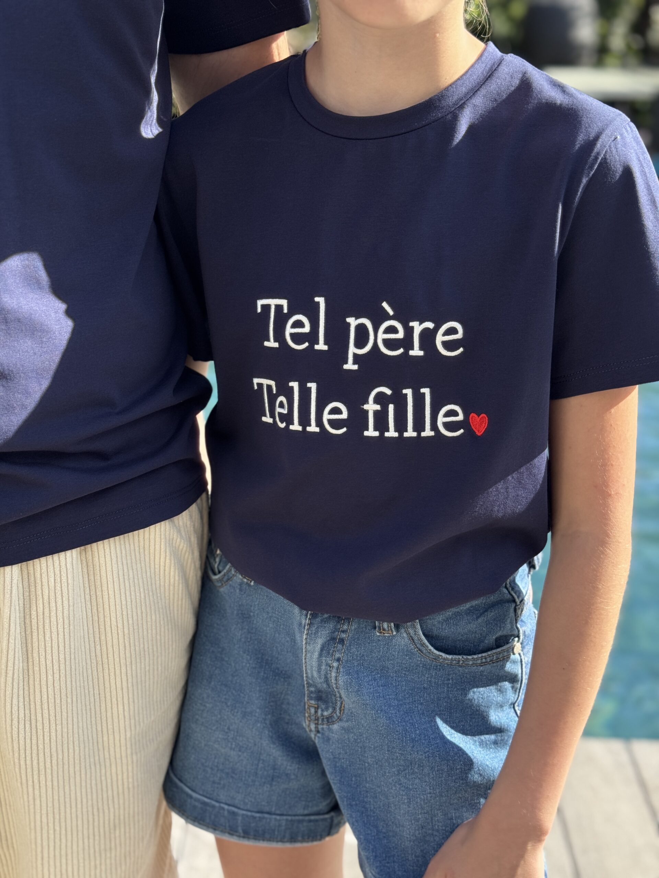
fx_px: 1218
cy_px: 439
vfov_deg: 39.7
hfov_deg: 30.3
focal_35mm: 48
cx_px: 330
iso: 64
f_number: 1.78
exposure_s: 1/1637
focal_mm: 6.76
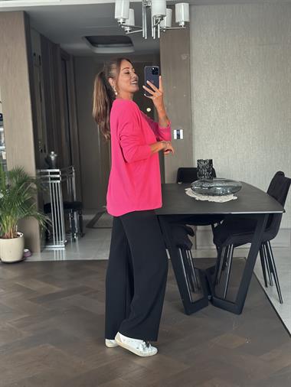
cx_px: 146
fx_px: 538
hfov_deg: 30.3
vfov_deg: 39.6
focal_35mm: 48
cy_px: 194
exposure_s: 1/40
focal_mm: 6.86
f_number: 1.78
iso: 640
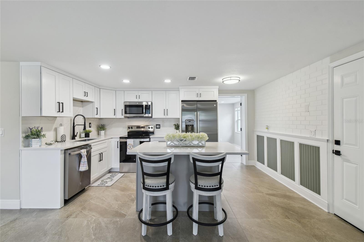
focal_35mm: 15
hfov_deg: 100.4
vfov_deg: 77.3
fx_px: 152
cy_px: 121
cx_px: 182
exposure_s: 1/6
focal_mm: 10
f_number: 7.1
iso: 100
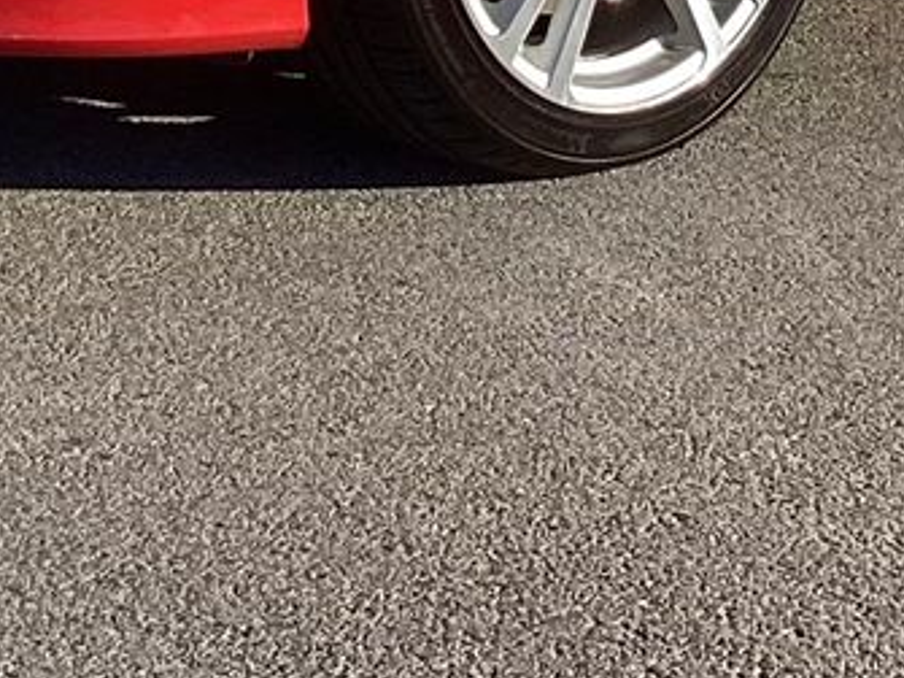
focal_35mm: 148
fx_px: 3864
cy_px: -843
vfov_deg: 9.2
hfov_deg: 13.3
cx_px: 618
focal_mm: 3.3
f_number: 2.4
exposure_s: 1/970
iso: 25
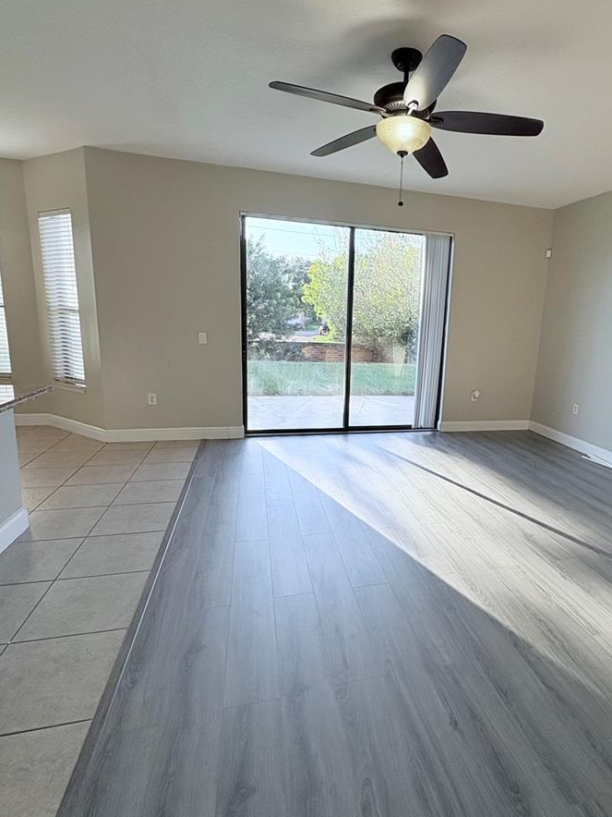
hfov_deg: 67.7
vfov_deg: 84.7
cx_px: 380
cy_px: 403
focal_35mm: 19
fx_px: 448
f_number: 2.2
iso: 64
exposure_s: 1/210
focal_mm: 2.22
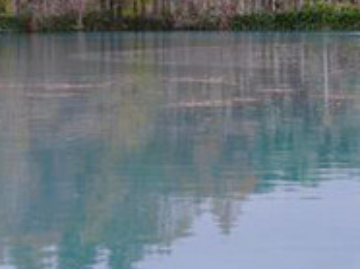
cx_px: 85
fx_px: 1506
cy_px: -46
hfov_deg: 13.6
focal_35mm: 145
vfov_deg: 10.1
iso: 160
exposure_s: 1/40
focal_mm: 33
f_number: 4
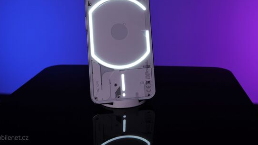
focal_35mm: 39
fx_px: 267
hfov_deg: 51.6
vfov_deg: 30.2
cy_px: 50
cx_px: 120
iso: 500
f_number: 7.1
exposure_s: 1/160
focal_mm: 33
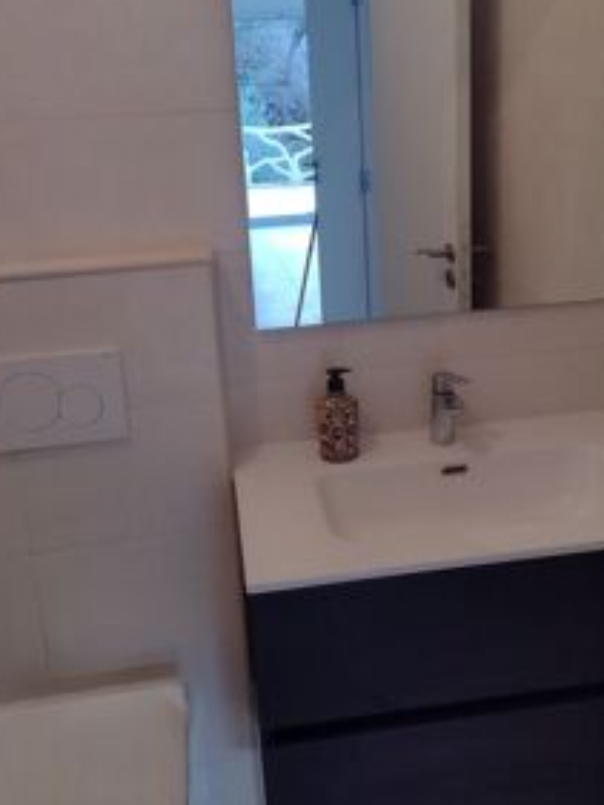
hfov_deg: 35.1
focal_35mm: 41
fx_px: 953
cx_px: 326
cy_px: 319
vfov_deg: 45.5
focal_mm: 4.71
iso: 114
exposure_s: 1/50
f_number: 1.7
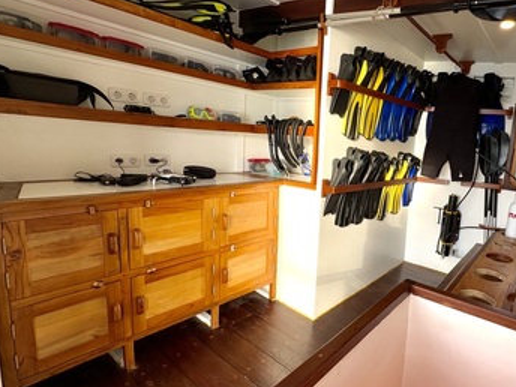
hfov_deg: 77.9
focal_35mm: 20
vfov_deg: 65.9
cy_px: 185
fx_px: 298
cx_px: 362
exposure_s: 1/100
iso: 40
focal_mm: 2.22
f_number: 2.2
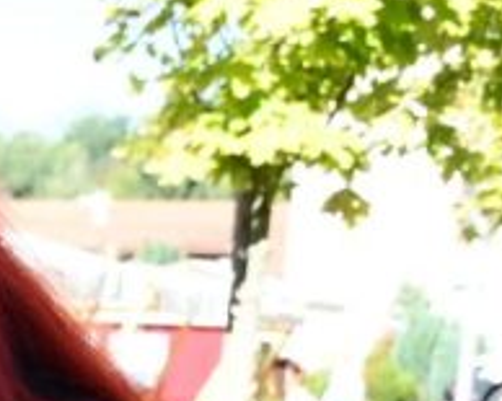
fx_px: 2985
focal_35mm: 201
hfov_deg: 8.8
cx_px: -675
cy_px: 986
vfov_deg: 7.2
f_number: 5.6
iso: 220
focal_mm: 22
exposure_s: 1/250
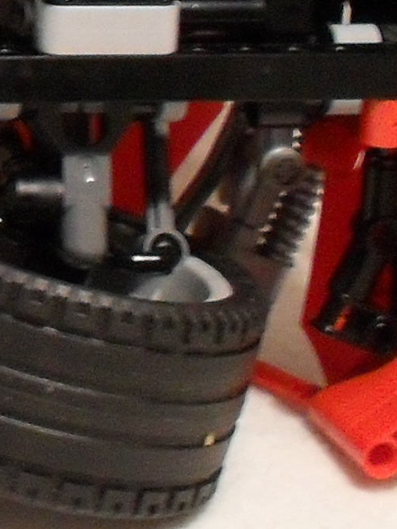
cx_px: -761
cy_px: -150
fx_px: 2890
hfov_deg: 7.1
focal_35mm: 189
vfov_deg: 10.3
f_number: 3.2
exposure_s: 1/15
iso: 200
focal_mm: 6.3
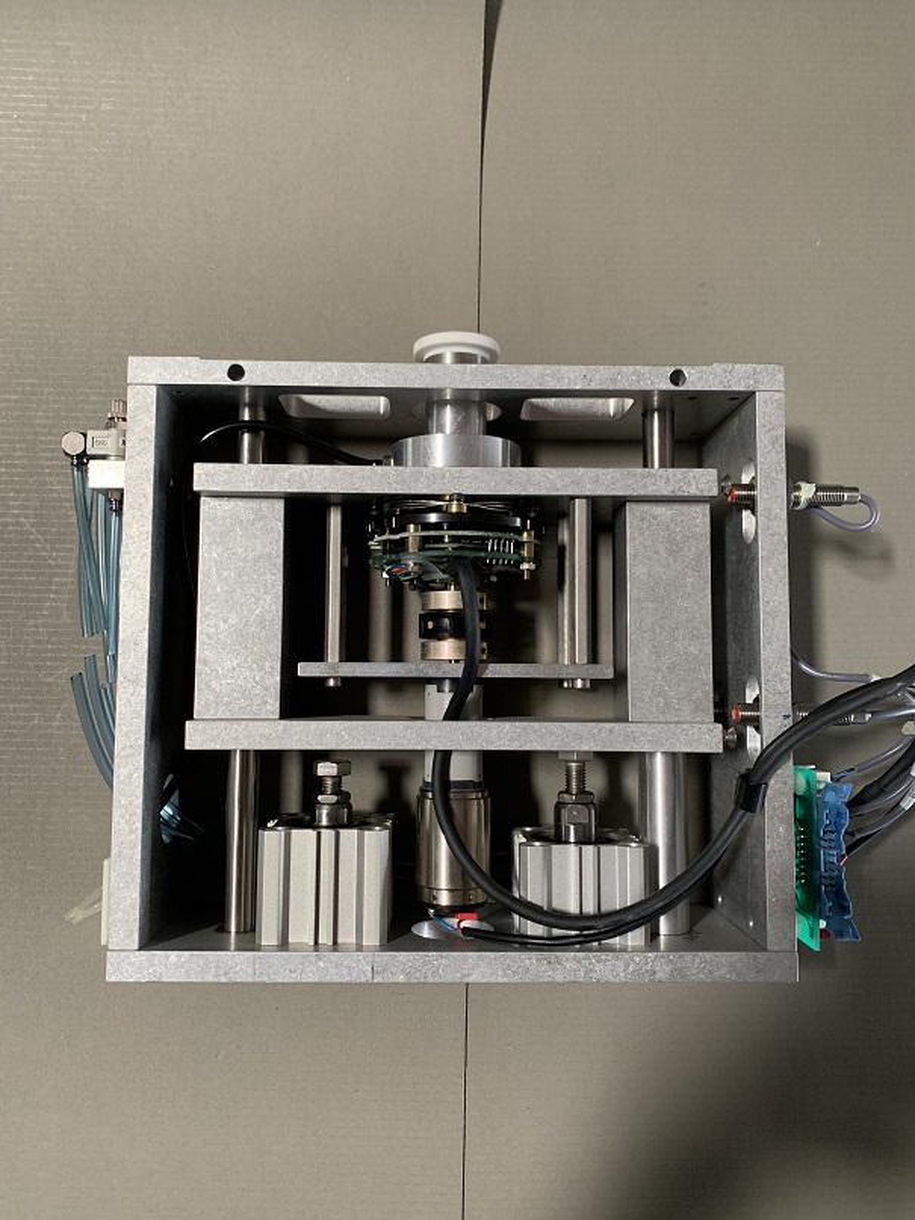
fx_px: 917
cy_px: 610
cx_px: 458
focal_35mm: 26
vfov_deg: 67.3
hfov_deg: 53.1
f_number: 1.8
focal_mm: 4.25
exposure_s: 1/60
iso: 250
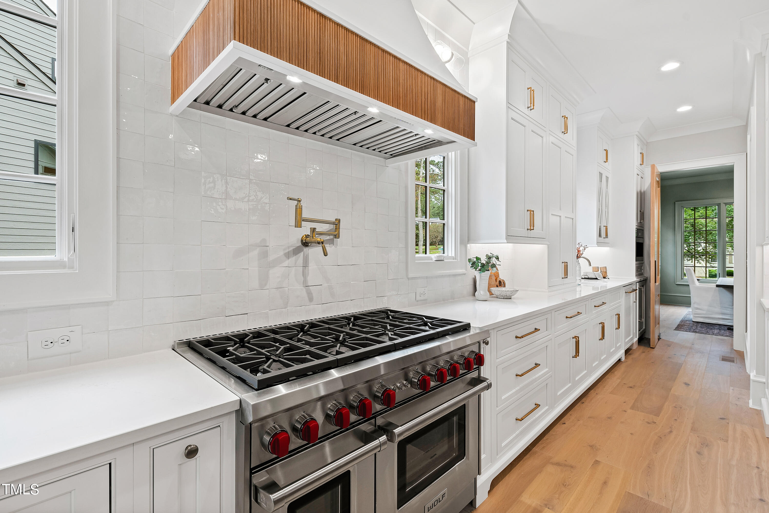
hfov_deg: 100.4
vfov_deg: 77.3
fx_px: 320
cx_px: 384
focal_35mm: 15
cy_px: 256
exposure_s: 1/3
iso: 100
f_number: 9
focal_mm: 10
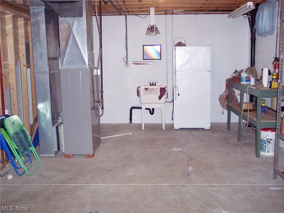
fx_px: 320
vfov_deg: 36.8
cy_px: 106
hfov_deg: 47.9
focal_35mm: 39
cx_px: 142
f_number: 2.8
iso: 140
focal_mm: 8
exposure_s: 1/60
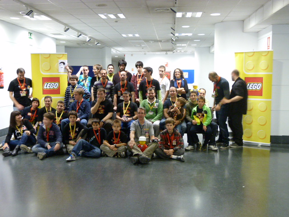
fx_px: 326
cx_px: 144
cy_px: 108
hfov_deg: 47.9
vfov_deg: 36.8
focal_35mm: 39
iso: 400
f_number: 3.1
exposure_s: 1/8
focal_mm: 7
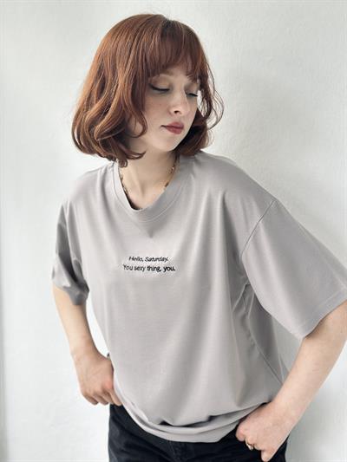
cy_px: 231
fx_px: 641
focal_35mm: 48
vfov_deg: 39.6
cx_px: 174
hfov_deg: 30.3
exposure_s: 1/306
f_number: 1.78
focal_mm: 6.86
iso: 80
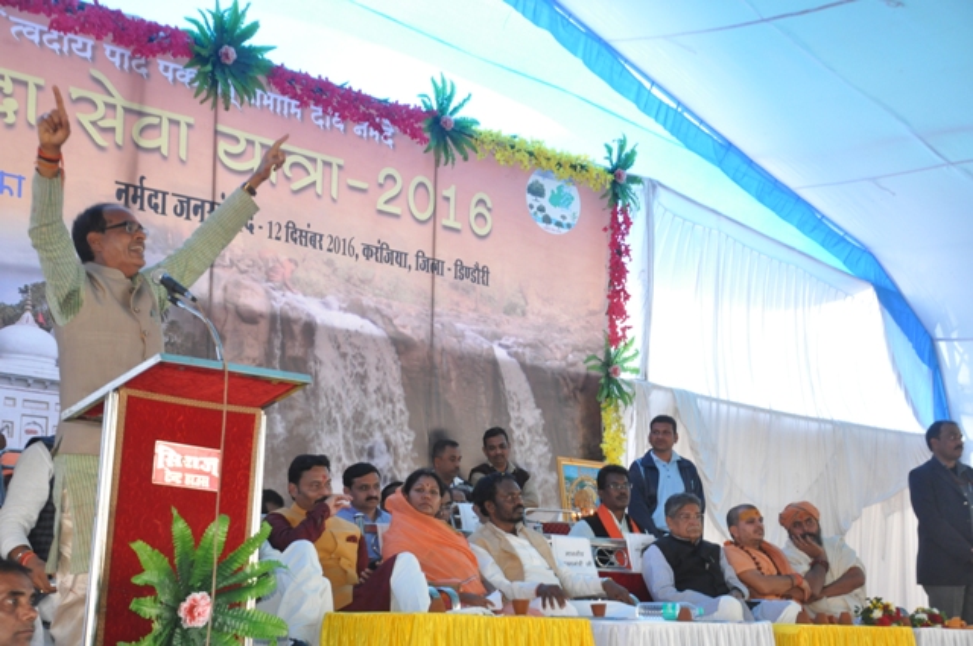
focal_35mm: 72
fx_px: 1944
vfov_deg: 18.9
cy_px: 323
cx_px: 486
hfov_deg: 28.1
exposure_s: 1/50
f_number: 5
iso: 800
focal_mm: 48
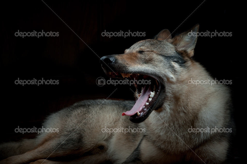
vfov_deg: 11.0
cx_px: 124
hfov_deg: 16.4
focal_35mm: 125
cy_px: 82
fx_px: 857
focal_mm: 125
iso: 200
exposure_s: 1/200
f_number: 13
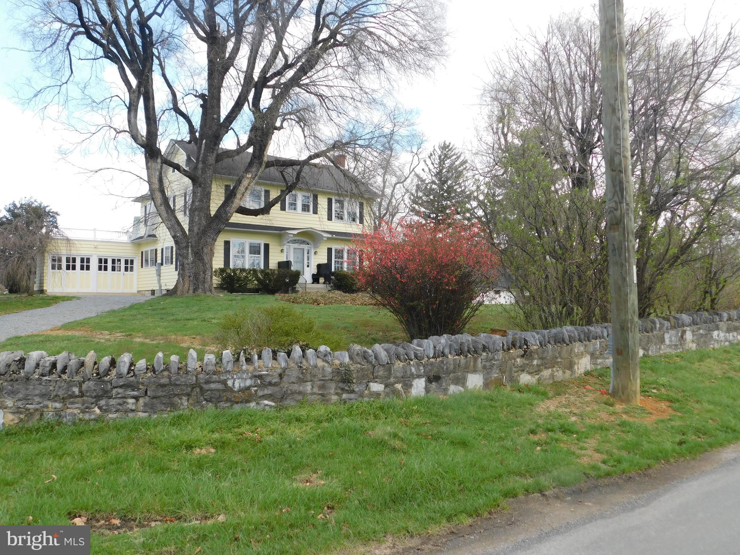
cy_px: 278
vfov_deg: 46.8
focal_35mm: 30
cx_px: 370
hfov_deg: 60.0
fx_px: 641
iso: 125
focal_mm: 5.3
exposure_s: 1/400
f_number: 3.2
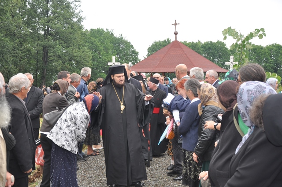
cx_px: 141
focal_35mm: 52
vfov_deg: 25.7
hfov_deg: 37.9
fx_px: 411
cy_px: 94
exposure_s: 1/200
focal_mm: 35
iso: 200
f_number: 5.6
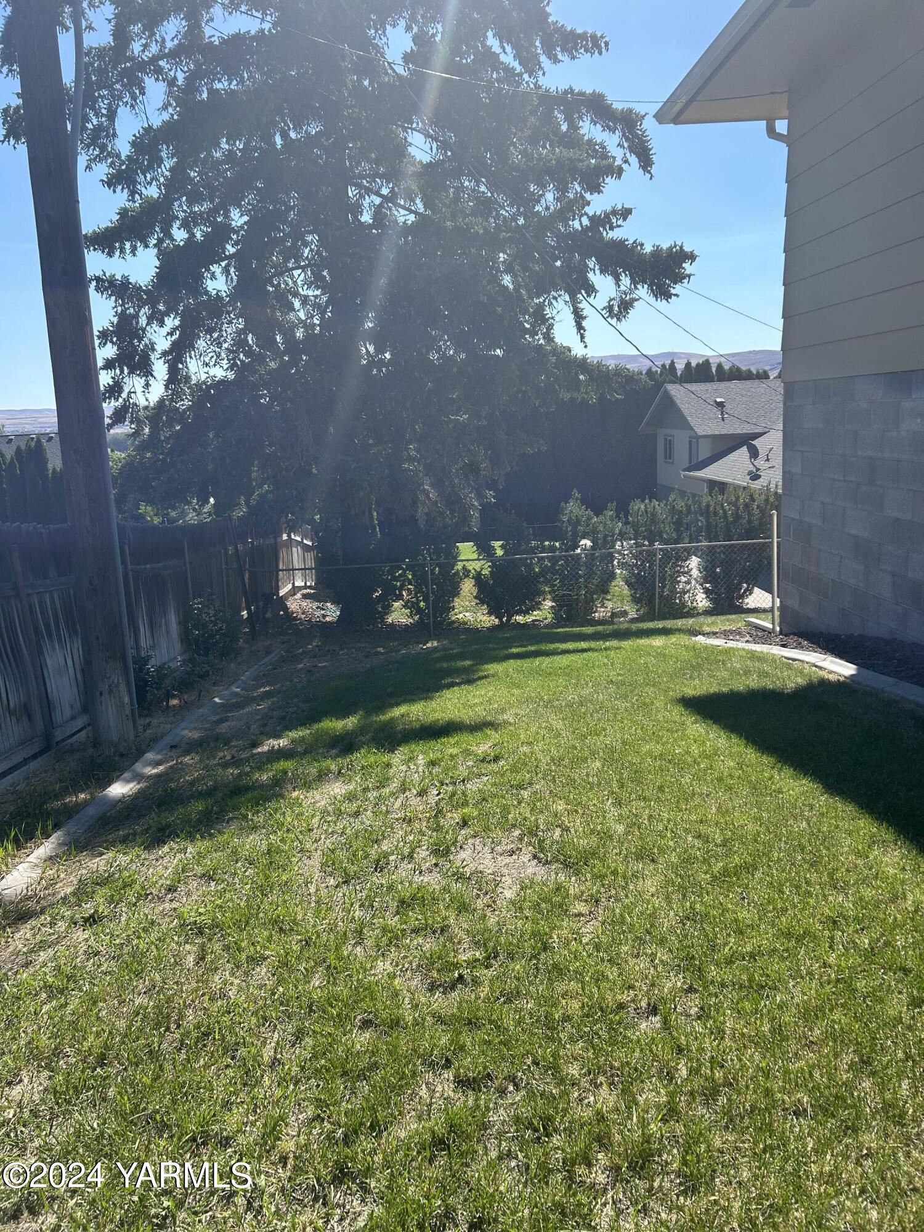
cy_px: 616
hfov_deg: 53.1
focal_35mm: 26
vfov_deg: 67.3
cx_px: 462
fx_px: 925
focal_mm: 5.7
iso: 50
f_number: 1.5
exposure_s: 1/2513
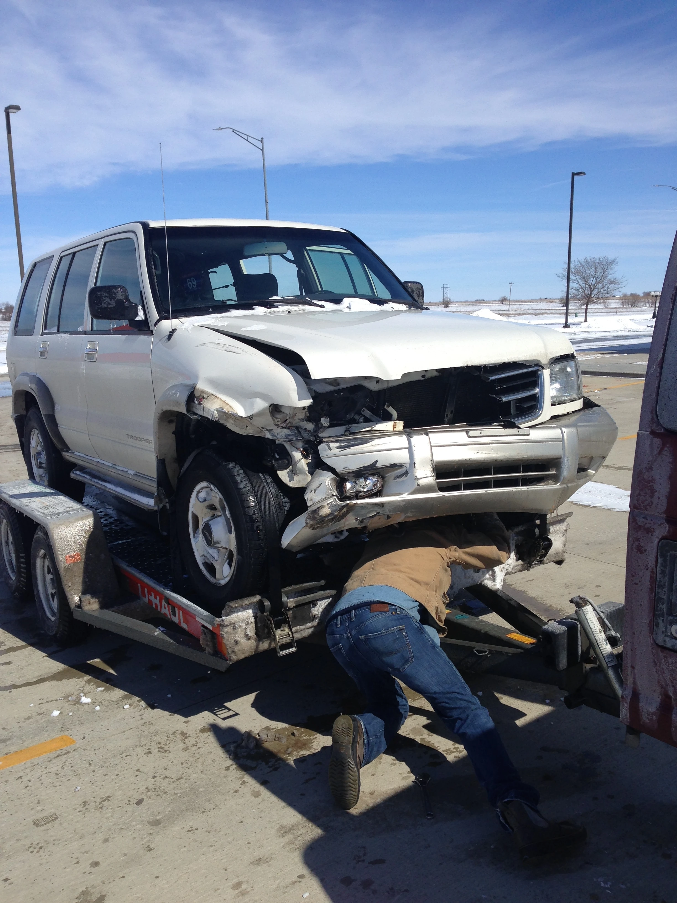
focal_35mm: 33
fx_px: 861
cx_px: 338
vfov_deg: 55.4
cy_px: 452
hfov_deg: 42.9
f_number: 2.4
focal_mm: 4.12
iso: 50
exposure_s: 1/3390
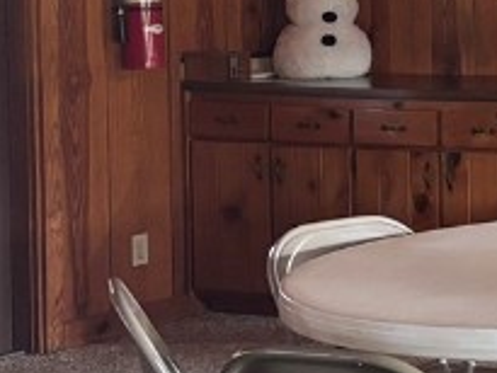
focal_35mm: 130
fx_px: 1868
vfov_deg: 11.3
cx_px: 1057
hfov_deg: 12.8
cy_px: 24
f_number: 1.6
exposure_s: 1/40
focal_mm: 5.96
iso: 500
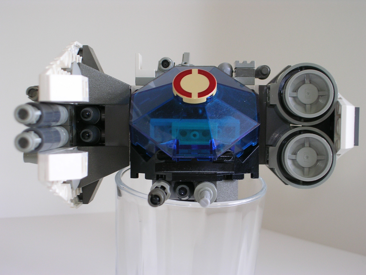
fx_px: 856
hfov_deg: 24.1
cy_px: 138
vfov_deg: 18.2
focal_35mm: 81
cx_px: 183
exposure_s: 1/30
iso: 50
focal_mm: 12.3
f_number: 4
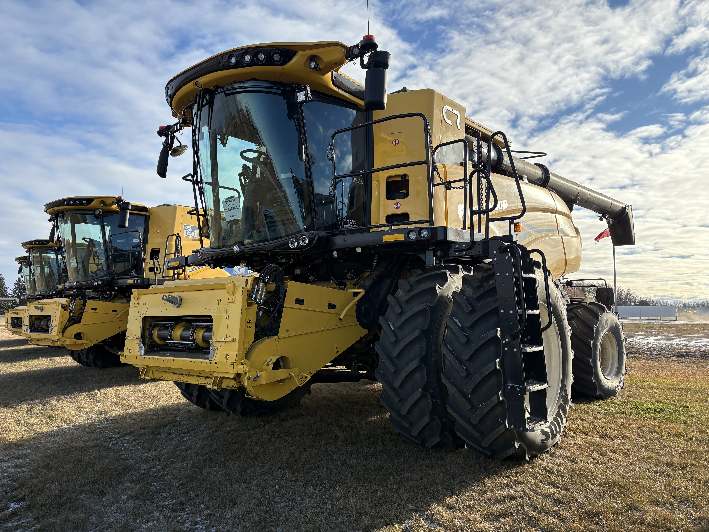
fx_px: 533
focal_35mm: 26
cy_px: 266
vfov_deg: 53.1
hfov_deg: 67.3
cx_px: 354
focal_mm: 5.96
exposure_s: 1/2451
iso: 64
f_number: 1.6
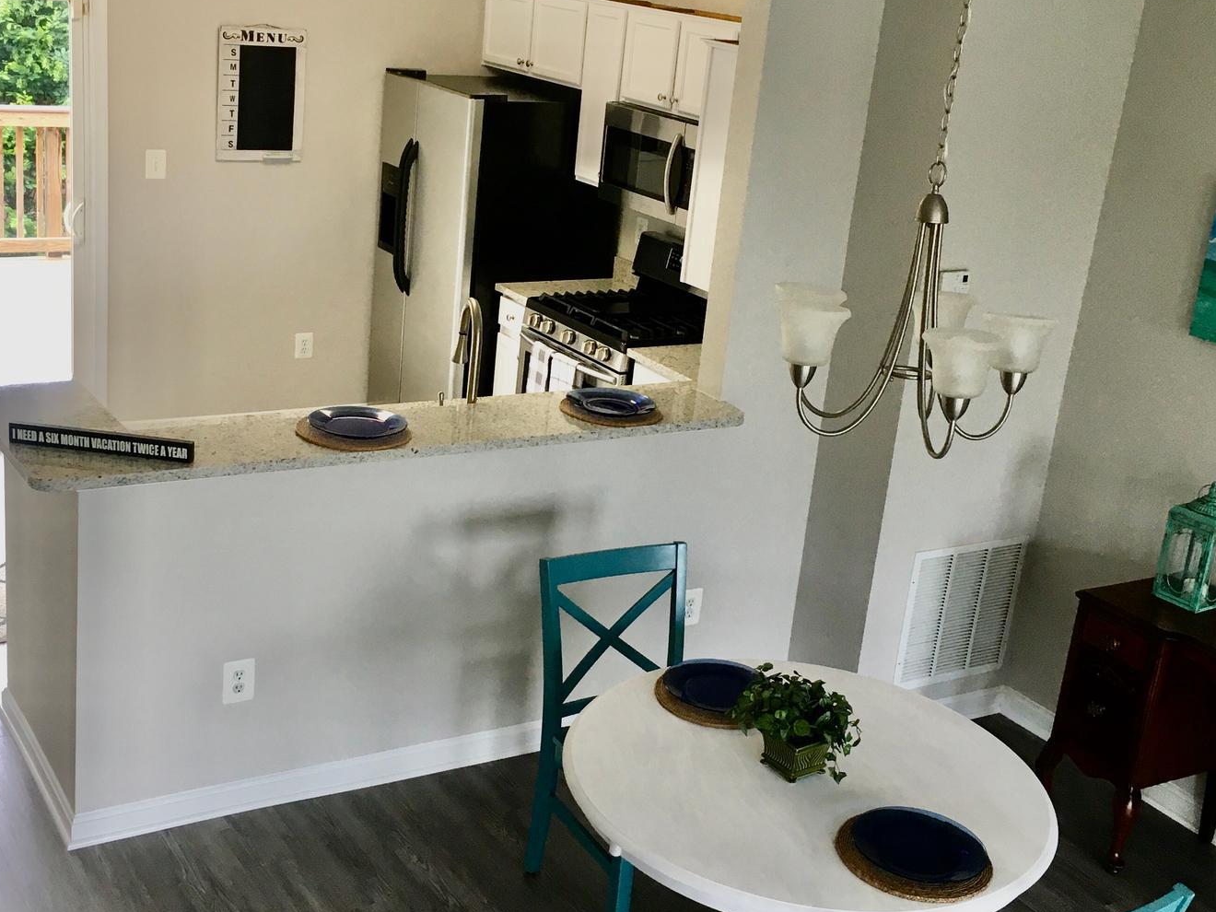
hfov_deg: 42.0
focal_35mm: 45
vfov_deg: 32.2
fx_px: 1581
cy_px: 459
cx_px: 554
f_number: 2.2
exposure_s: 1/30
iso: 25
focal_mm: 4.15
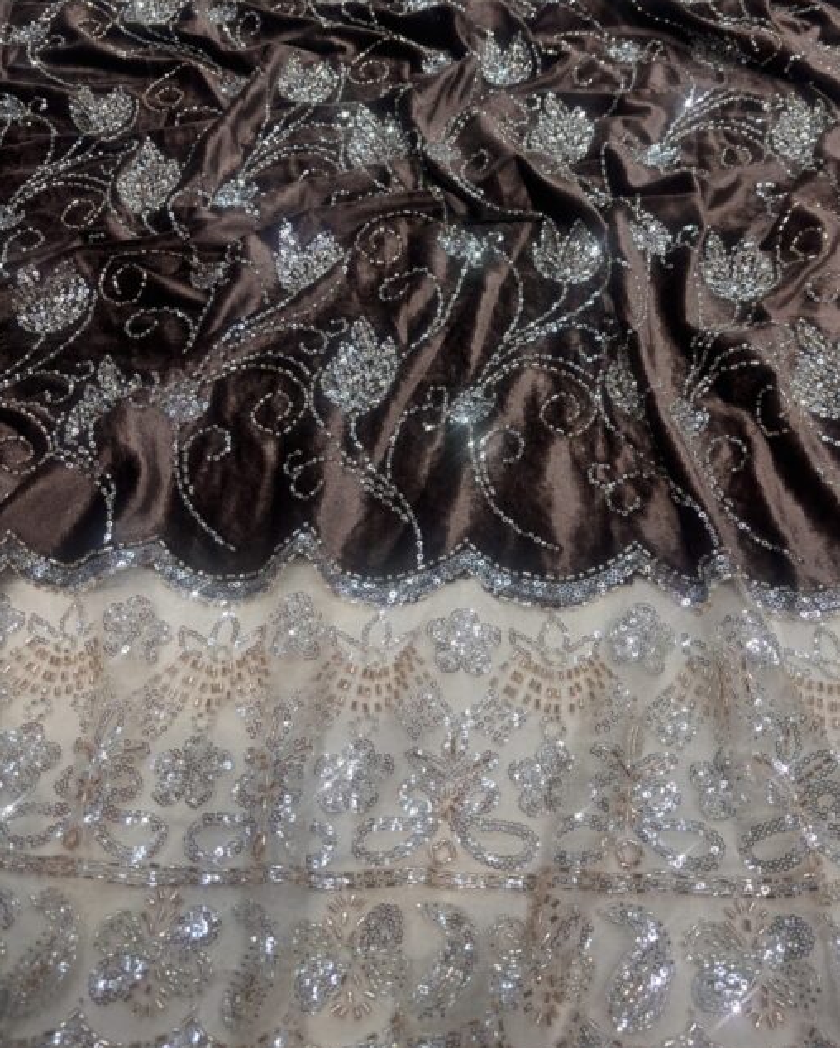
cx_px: 493
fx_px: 993
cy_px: 435
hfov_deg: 45.6
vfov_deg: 55.3
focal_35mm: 32
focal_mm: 5.96
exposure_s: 1/109
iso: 40
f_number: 1.6
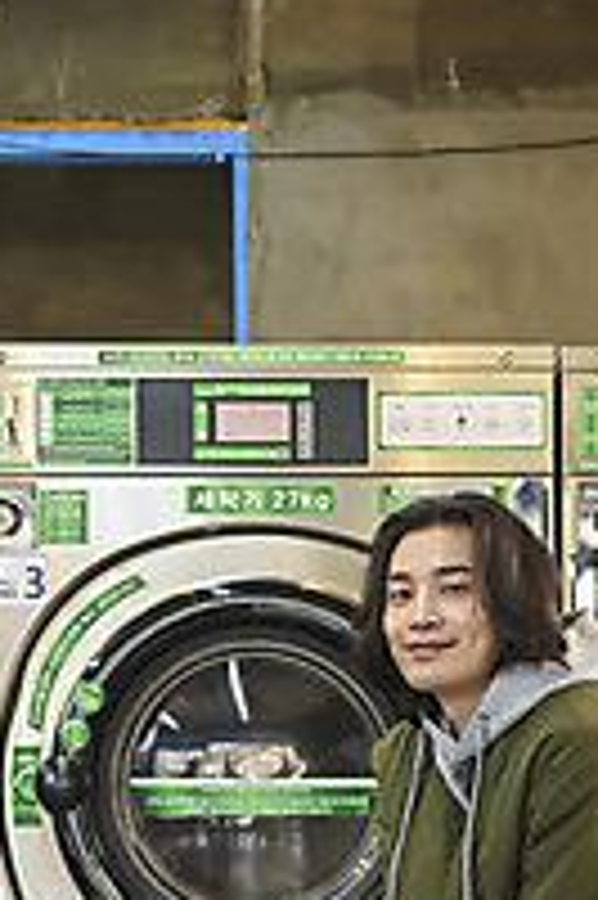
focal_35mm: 116
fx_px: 2895
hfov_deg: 11.8
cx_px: 434
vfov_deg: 17.4
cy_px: 778
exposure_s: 1/100
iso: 400
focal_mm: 58
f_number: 4.5
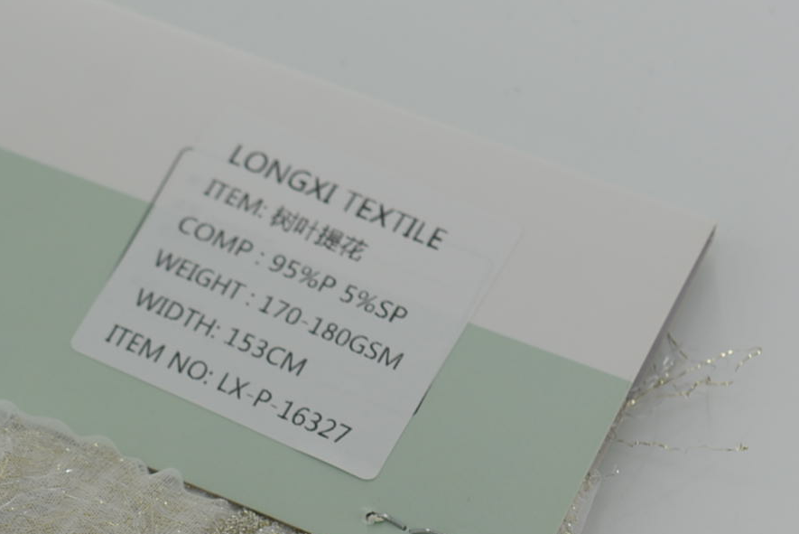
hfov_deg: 11.5
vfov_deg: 8.0
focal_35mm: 170
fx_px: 3775
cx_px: -436
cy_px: 746
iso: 100
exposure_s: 1/250
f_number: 4
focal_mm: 50
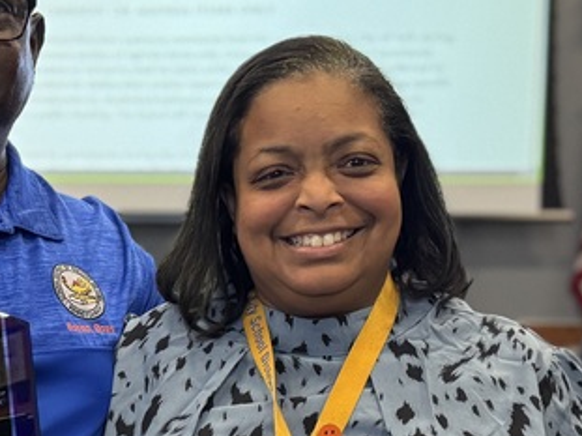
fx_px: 1328
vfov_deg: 18.4
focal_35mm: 79
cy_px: 371
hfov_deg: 24.2
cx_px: 82
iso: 640
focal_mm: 6.76
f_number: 1.78
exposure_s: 1/40
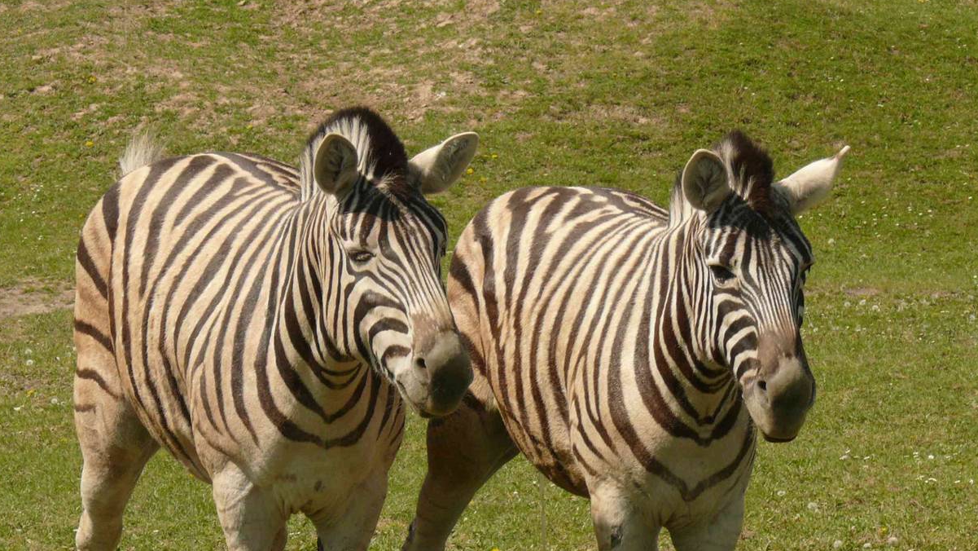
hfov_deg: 10.3
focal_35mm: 209
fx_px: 5421
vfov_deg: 5.8
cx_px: 513
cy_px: 403
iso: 100
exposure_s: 1/200
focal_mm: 27.3
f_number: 5.6
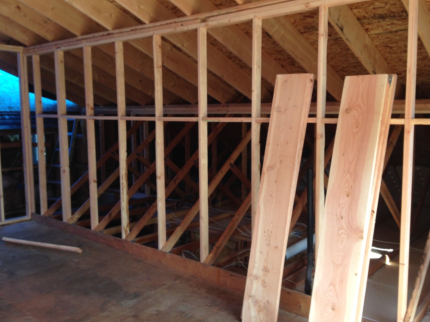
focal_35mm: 35
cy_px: 153
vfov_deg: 40.7
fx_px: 435
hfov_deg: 52.6
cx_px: 212
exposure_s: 1/120
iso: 64
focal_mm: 4.12
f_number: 2.4
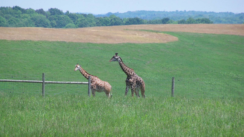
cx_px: 122
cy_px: 73
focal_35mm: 382
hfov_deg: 5.7
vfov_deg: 3.2
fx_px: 2471
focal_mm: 62
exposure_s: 1/1000
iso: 200
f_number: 4.8
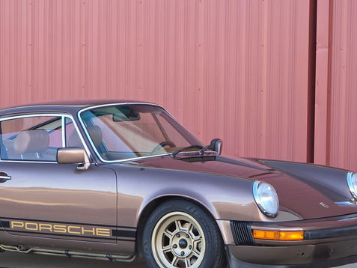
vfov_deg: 8.0
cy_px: 166
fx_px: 1908
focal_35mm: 185
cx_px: 120
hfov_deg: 10.7
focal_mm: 18.6
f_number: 3.4
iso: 64
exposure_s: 1/120
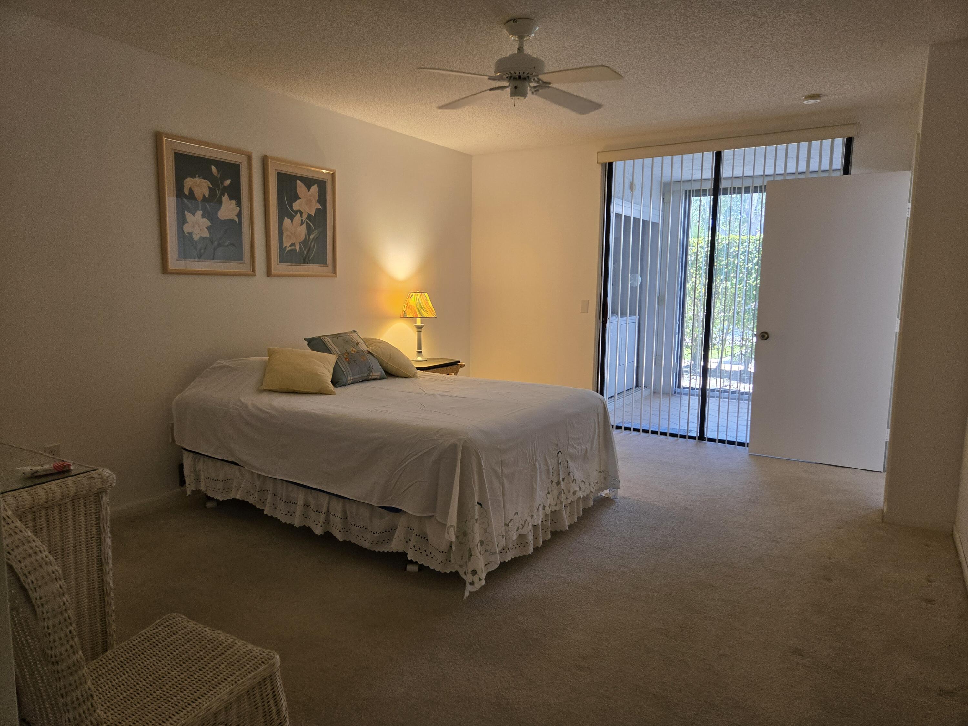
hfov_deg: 73.9
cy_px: 363
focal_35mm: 23
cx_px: 484
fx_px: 643
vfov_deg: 58.9
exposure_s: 1/120
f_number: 1.8
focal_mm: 5.4
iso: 250
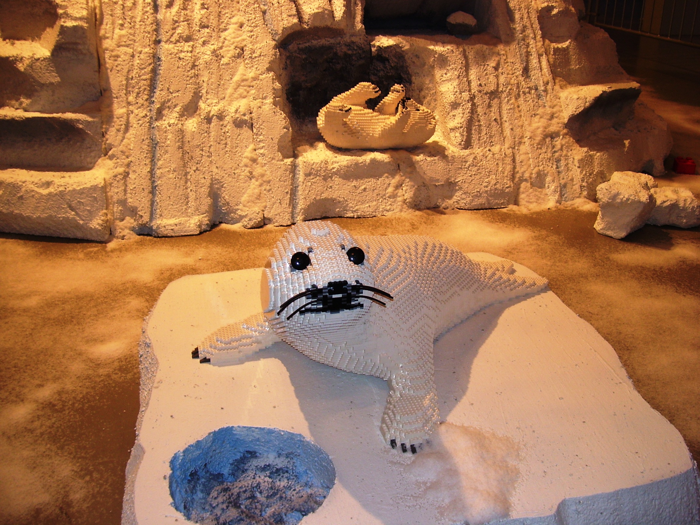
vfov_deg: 39.7
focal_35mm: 36
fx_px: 728
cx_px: 350
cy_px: 262
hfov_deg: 51.4
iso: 80
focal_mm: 6
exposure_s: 1/60
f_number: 2.7
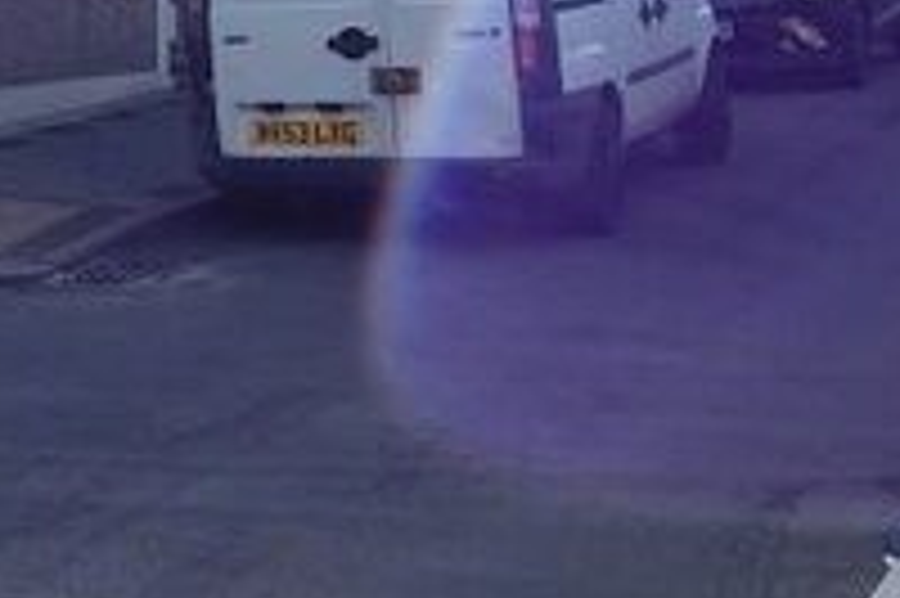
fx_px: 1998
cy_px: -200
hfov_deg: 22.3
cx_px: -315
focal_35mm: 80
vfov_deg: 16.1
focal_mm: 4
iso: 100
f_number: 3.1
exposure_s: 1/640
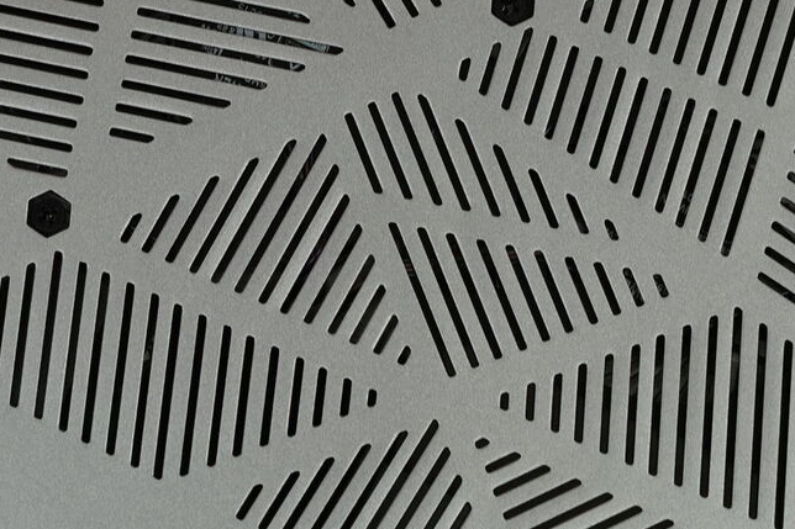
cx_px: 342
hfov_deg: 12.5
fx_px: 3621
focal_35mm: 164
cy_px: 252
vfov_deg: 8.4
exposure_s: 1/200
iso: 500
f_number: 5.6
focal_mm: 55
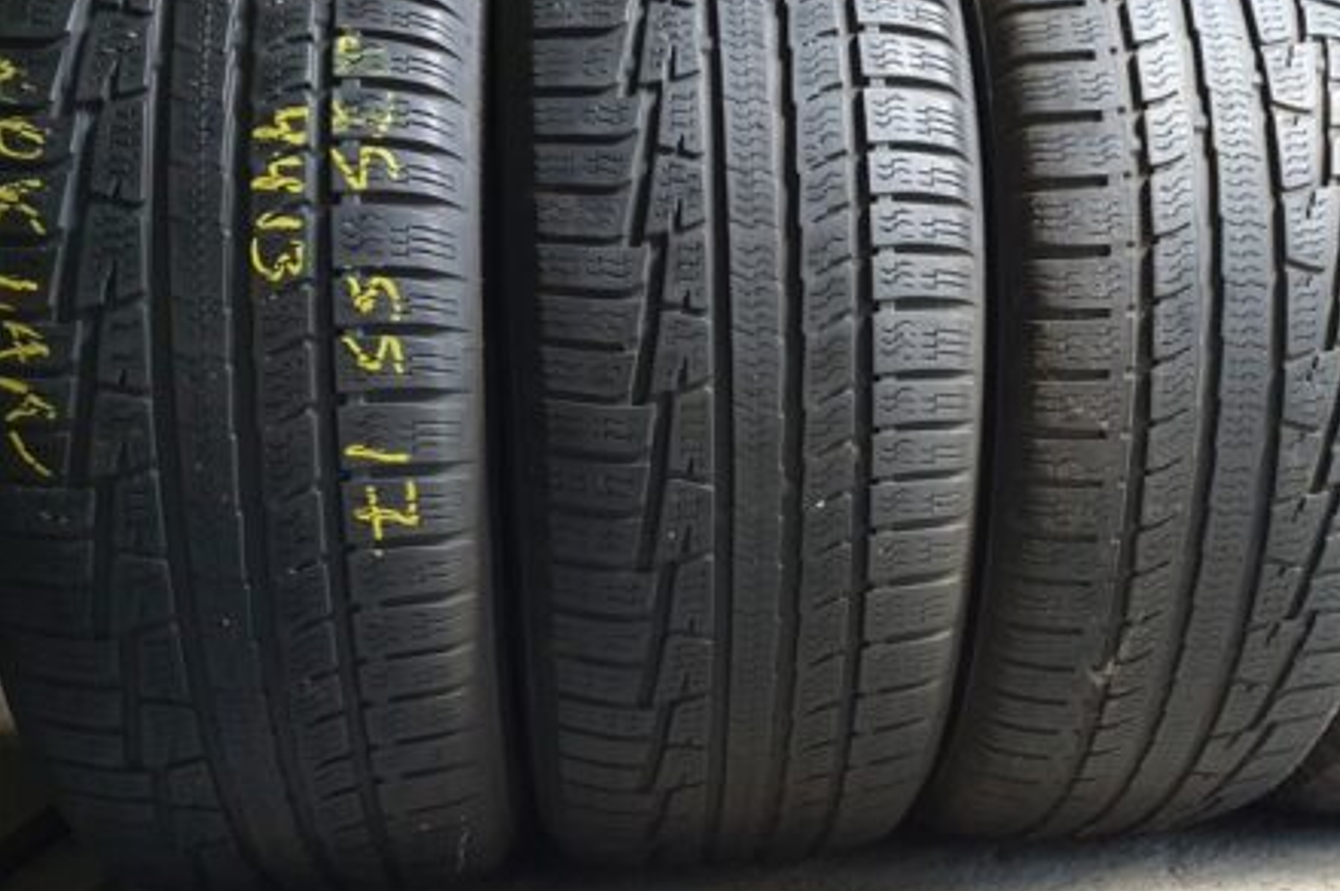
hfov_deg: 51.2
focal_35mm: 37
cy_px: 543
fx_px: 1376
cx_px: 864
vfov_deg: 35.7
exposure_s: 1/50
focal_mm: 4.32
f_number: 1.5
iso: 400
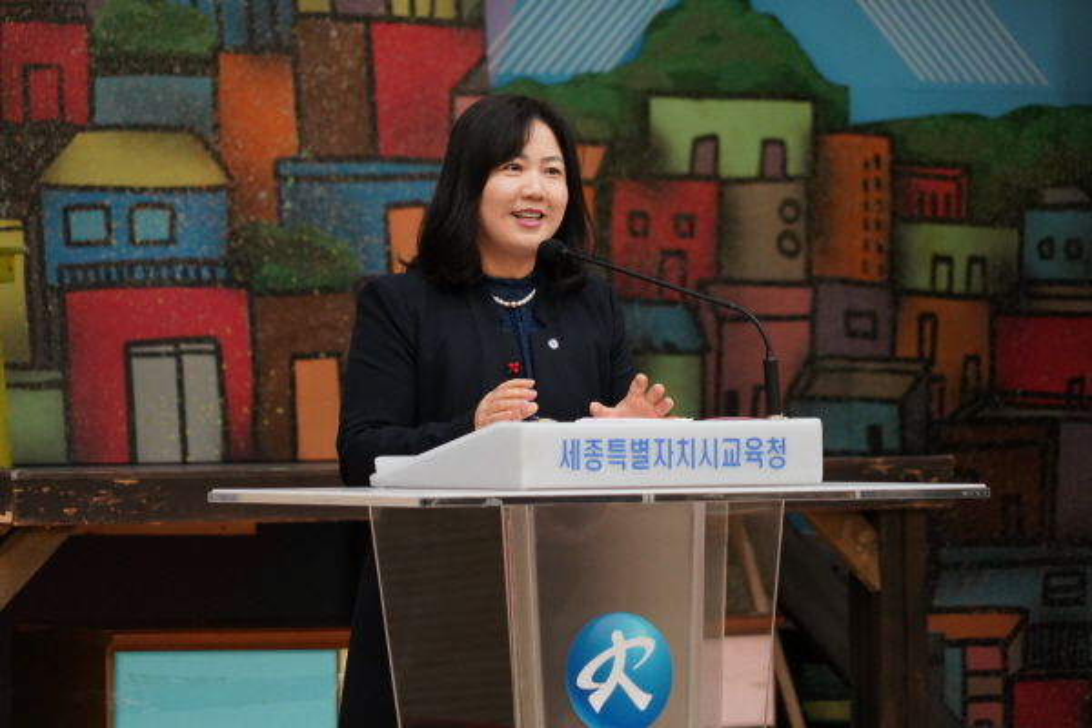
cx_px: 546
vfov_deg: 5.7
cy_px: 364
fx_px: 7279
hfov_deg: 8.6
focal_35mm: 240
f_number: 6.3
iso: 5000
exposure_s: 1/125
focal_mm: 240
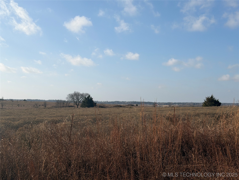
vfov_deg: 30.3
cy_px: 90
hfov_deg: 39.7
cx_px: 120
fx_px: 331
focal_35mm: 48
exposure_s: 1/7874
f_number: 1.78
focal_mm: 6.76
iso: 64
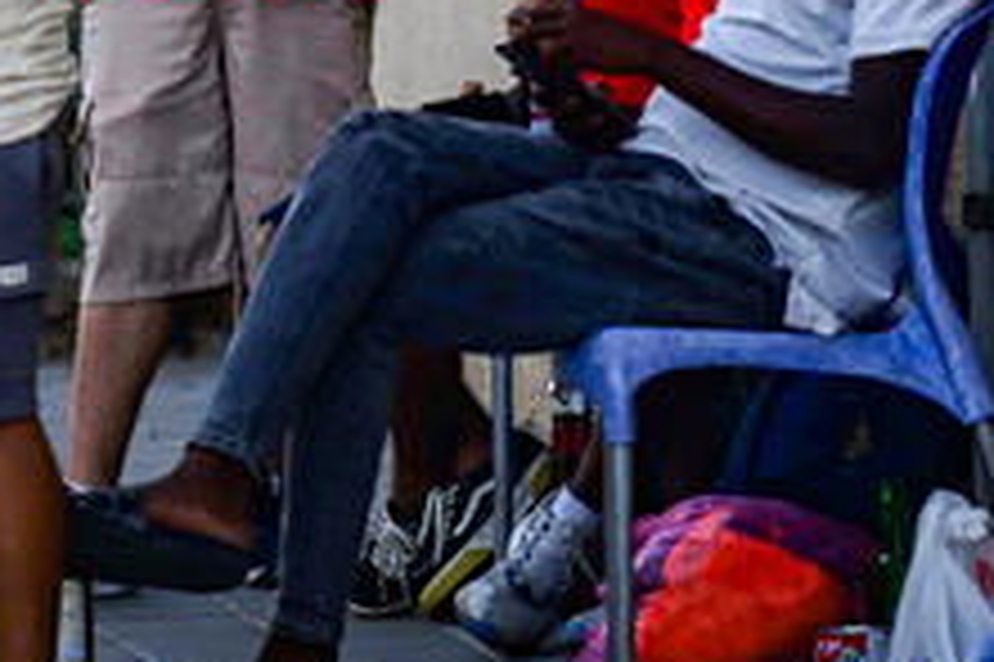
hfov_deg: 2.8
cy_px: -306
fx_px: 20003
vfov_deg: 1.9
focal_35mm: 725
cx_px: 315
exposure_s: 1/250
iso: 200
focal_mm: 200
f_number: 3.2
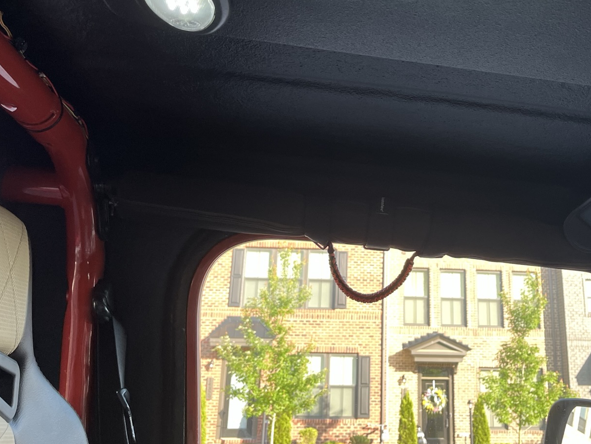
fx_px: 751
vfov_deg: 32.5
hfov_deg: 42.2
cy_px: 132
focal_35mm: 44
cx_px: 405
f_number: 1.6
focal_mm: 5.1
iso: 50
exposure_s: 1/121
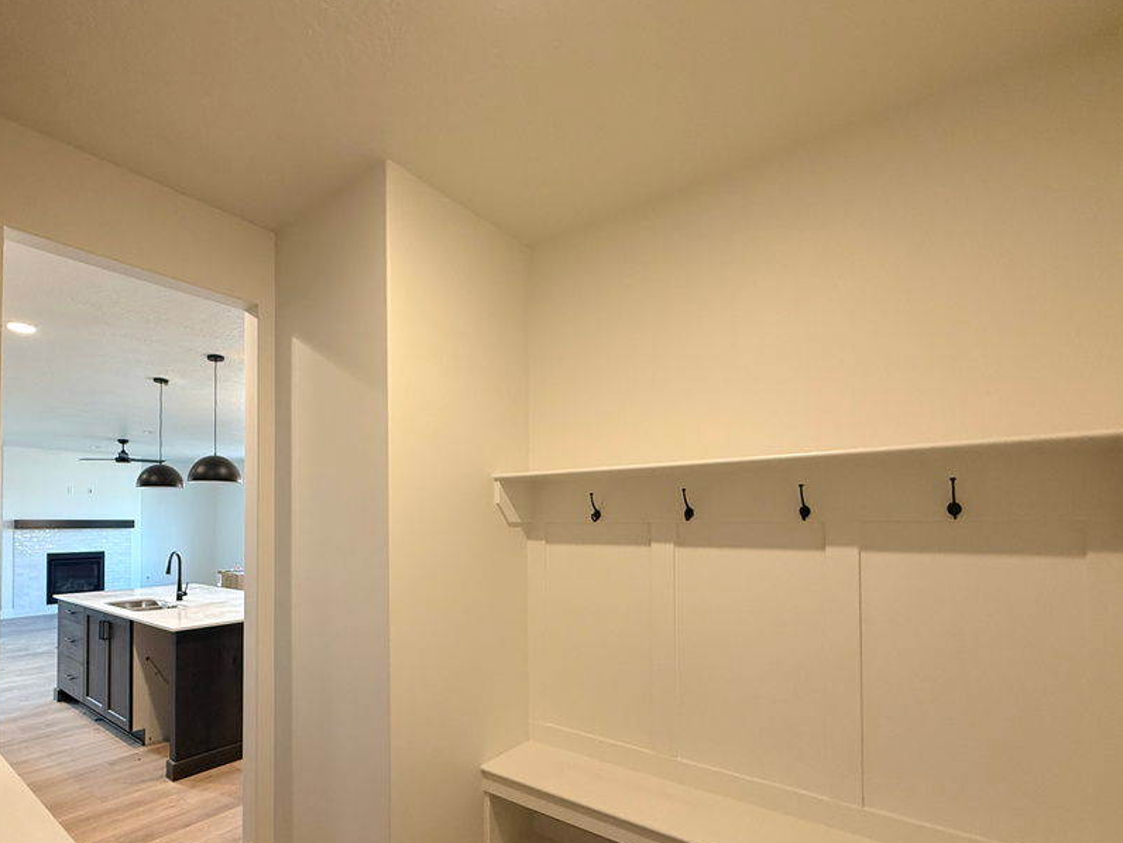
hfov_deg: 85.9
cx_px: 415
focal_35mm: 18
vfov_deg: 70.7
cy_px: 513
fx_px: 584
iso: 320
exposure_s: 1/120
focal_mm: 2.22
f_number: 2.2
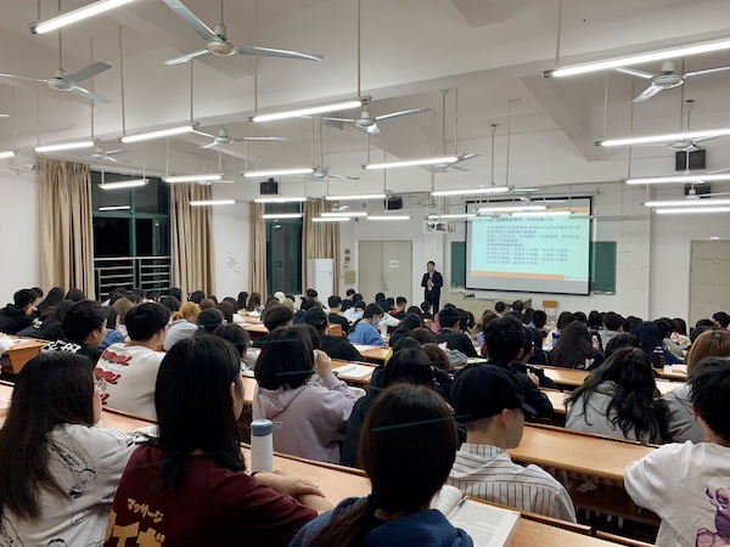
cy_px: 274
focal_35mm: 26
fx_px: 548
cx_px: 365
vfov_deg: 53.1
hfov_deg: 67.3
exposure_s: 1/50
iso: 125
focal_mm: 4.25
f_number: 1.8
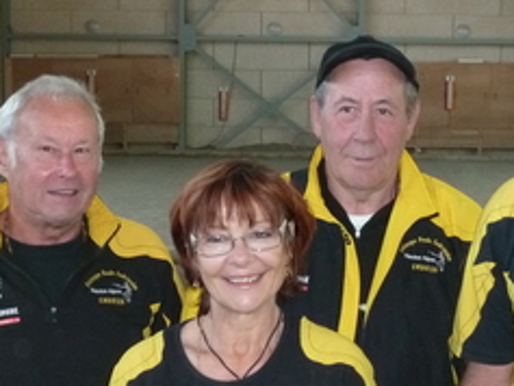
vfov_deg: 19.9
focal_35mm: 74
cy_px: 192
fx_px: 1099
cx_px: 337
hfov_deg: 26.2
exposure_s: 1/30
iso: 400
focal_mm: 7.3
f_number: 5
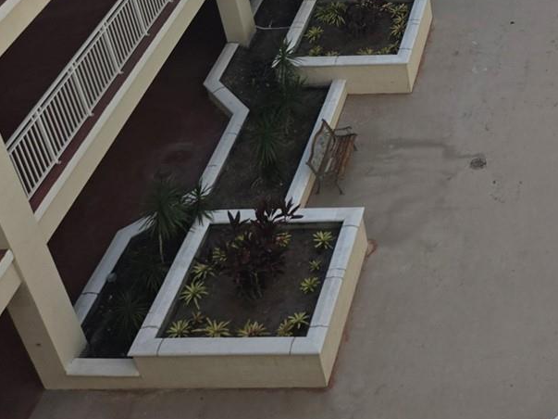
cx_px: 576
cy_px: -64
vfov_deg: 22.4
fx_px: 983
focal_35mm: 61
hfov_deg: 29.3
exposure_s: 1/2921
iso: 64
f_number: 1.8
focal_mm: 5.4
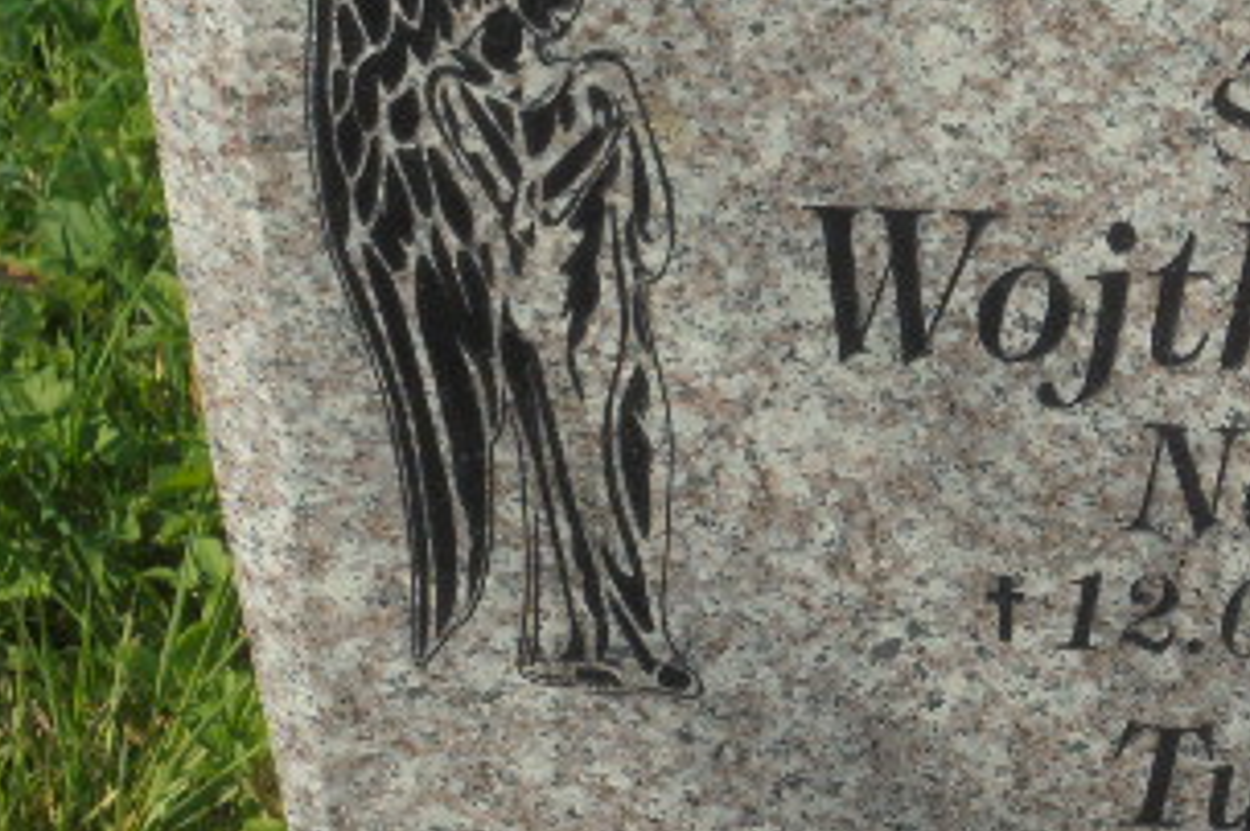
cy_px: 671
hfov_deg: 12.7
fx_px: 5550
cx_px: 1176
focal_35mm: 160
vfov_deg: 8.5
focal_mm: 13.1
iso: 100
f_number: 6.1
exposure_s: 1/500
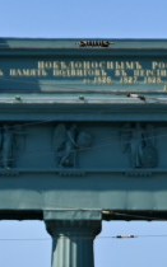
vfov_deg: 3.0
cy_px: 392
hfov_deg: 1.9
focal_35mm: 694
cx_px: 419
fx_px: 5061
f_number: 6.3
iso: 50
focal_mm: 110
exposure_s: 1/400
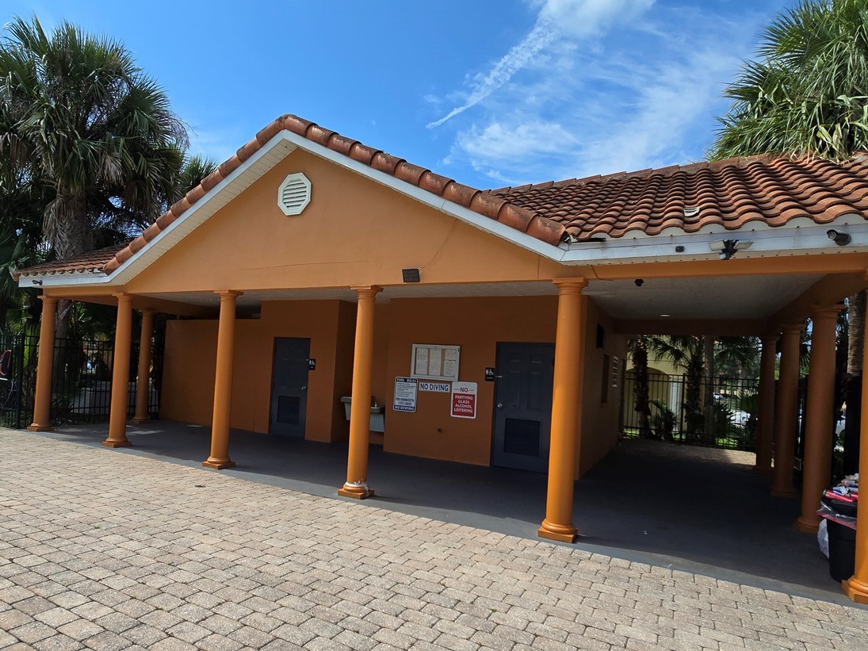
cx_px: 403
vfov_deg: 68.5
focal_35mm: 19
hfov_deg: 84.5
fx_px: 476
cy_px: 358
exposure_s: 1/2657
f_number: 2.2
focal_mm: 2.2
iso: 50
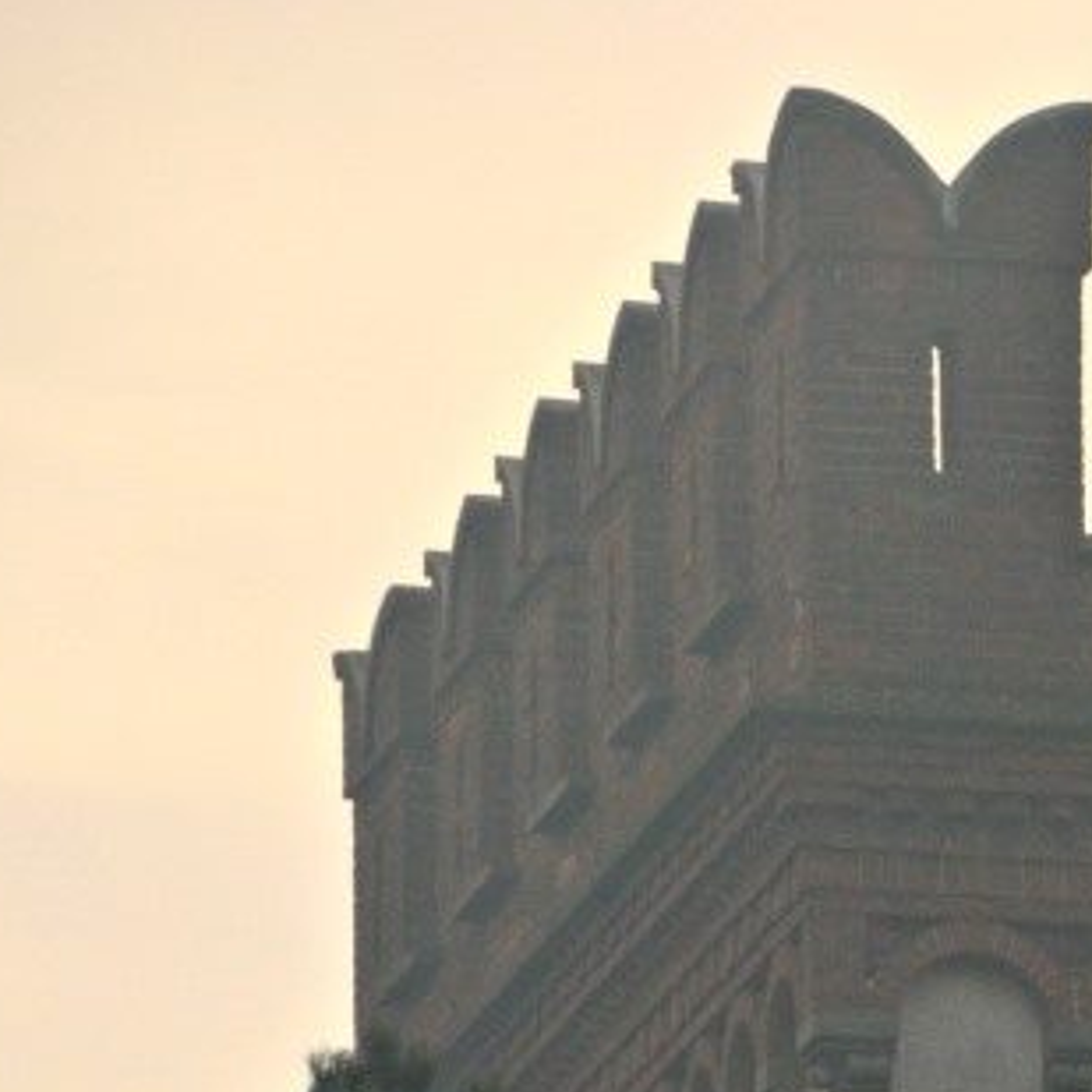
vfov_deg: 2.7
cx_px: 1134
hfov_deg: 2.7
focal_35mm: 653
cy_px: 1120
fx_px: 23320
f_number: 6
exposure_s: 1/500
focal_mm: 155
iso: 800
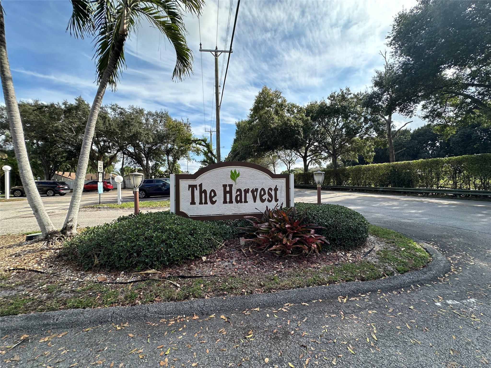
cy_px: 184
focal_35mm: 14
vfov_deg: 85.7
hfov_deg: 102.1
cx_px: 246
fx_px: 199
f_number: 2.2
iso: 40
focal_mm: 2.22
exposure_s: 1/698
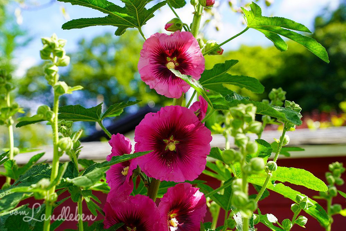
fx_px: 606
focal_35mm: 63
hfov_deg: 31.9
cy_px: 116
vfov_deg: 21.6
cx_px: 173
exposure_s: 1/500
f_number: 5
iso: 100
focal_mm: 63
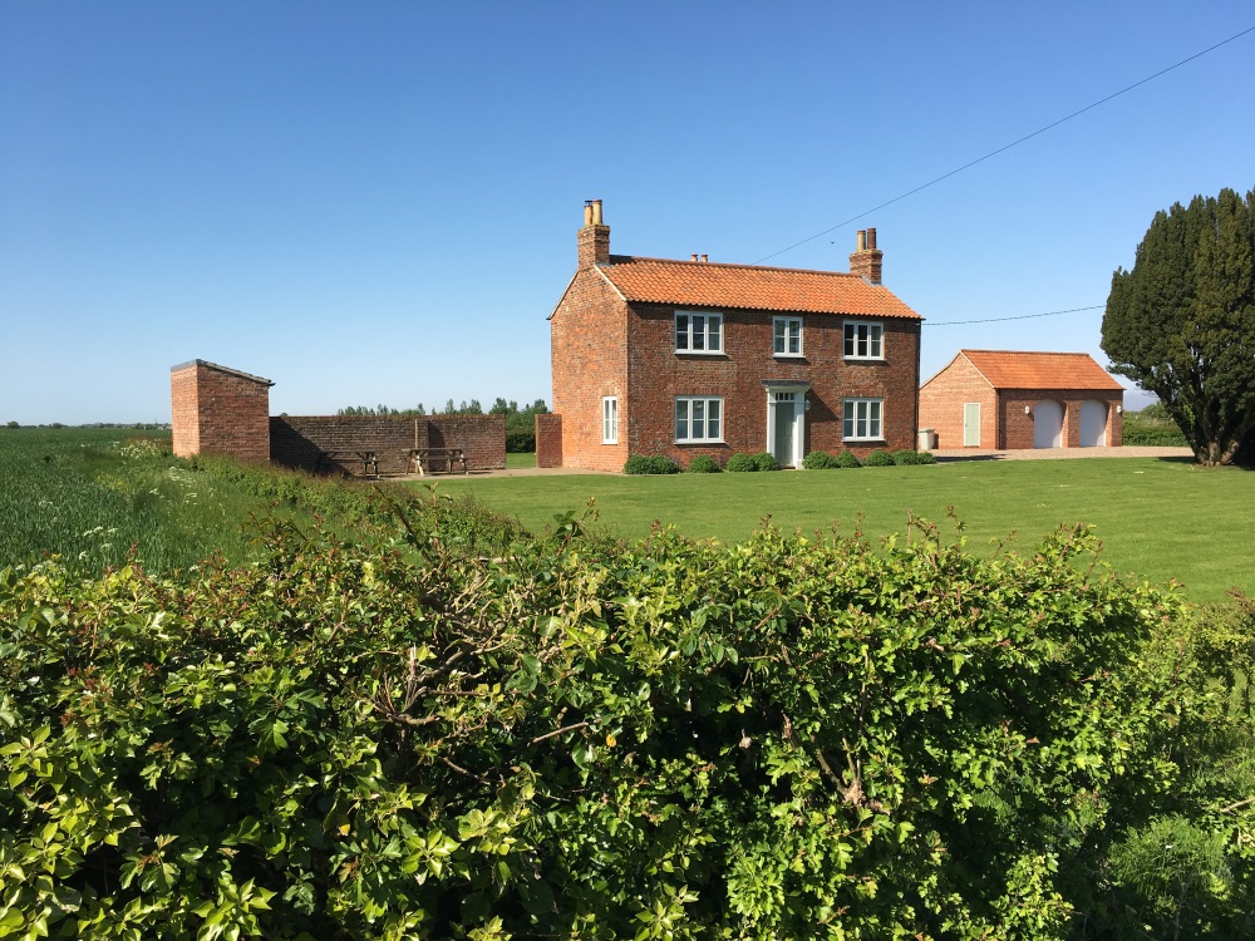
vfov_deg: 48.2
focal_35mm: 29
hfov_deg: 61.7
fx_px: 1051
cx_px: 628
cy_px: 470
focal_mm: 4.15
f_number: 2.2
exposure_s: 1/1451
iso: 25
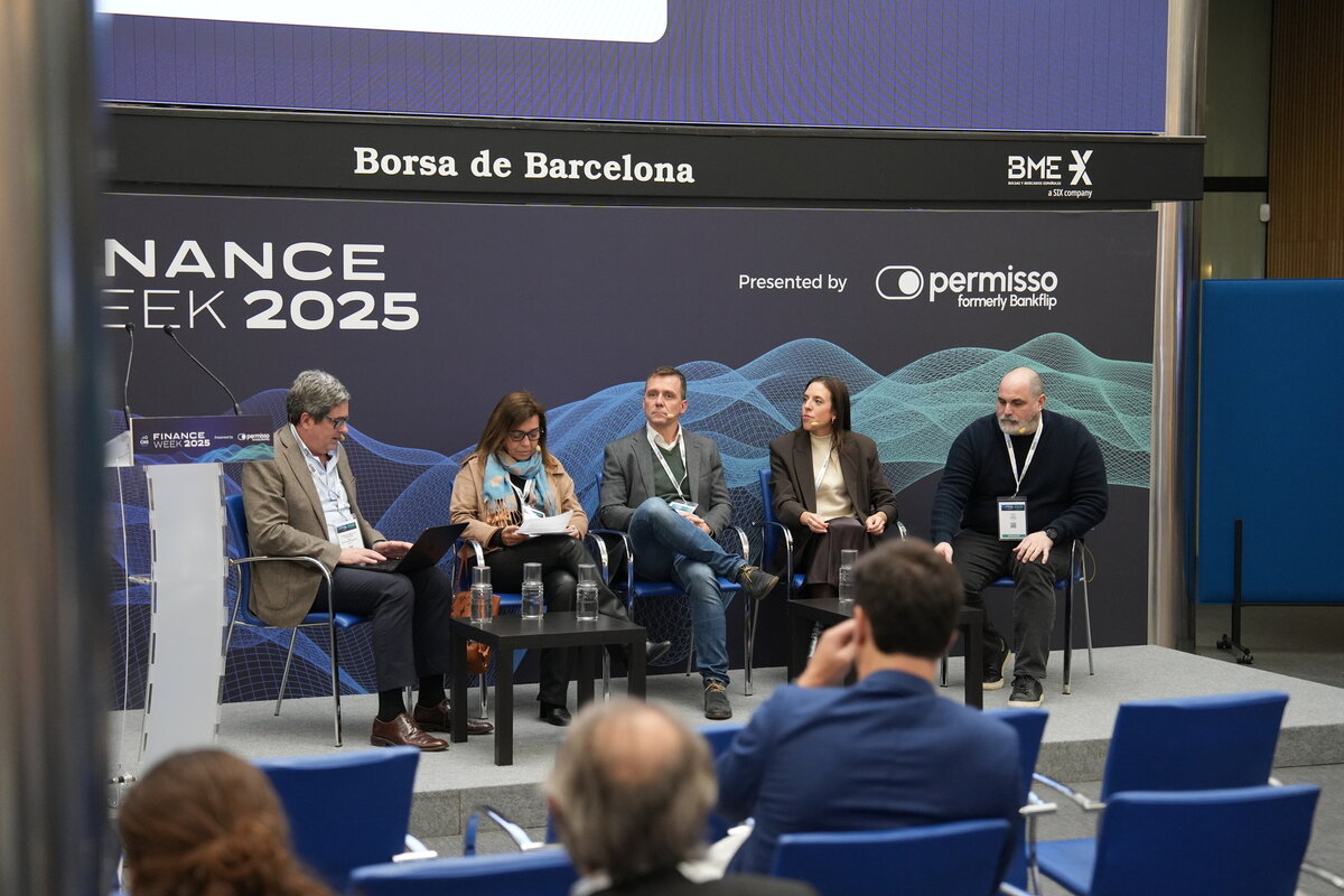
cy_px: 448
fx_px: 2613
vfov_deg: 19.5
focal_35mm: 70
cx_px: 672
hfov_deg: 28.8
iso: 4000
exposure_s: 1/250
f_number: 2.8
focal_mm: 70
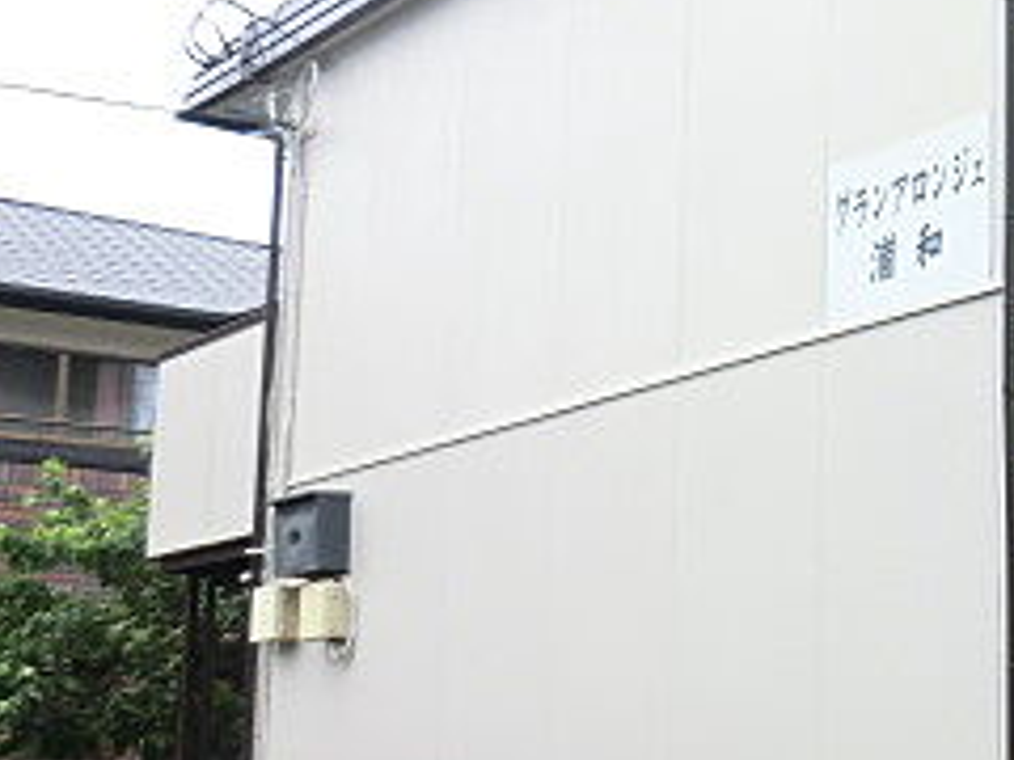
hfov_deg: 26.2
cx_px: 1280
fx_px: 1875
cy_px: 473
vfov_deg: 22.9
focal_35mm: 64
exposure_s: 1/160
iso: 80
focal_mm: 4.3
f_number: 3.2
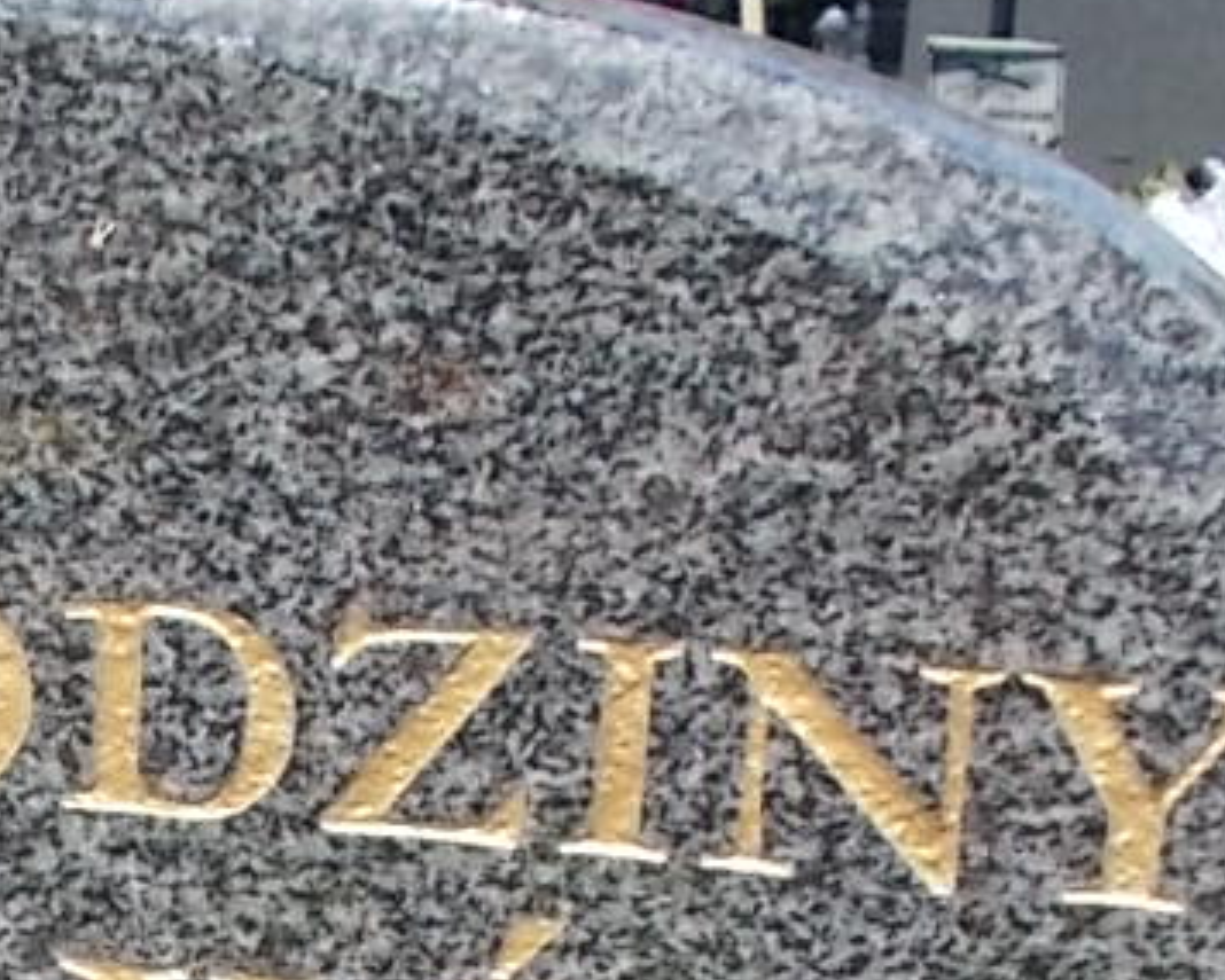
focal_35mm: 114
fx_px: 4134
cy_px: 1599
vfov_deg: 12.6
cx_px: -182
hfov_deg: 16.3
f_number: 8
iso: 80
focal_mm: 4.6
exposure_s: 1/160
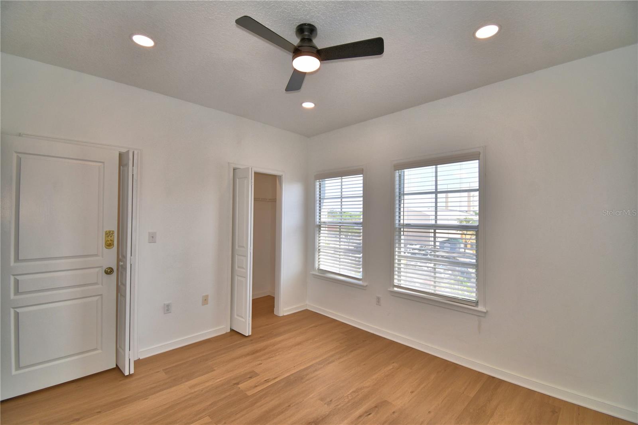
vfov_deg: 77.3
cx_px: 319
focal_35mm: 15
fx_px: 266
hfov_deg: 100.4
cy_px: 212
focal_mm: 10
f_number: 4.5
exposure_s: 1/250
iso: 100
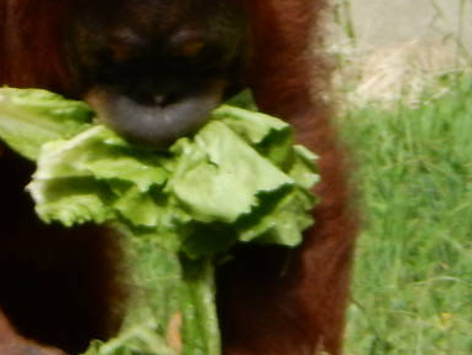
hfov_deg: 0.9
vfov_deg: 0.6
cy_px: -66
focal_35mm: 2303
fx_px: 31422
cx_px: 78
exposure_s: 1/125
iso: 125
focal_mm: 99
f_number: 6.3
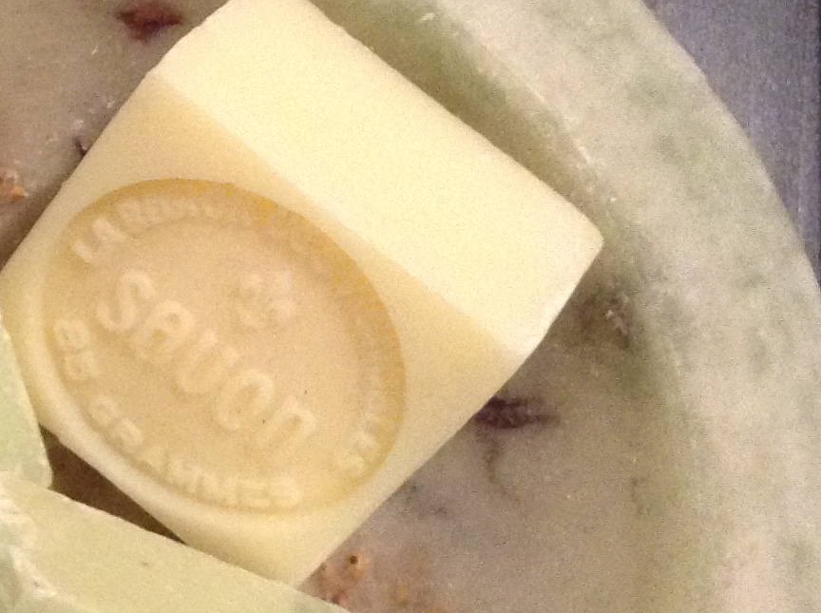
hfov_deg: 18.0
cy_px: 493
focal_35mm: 99
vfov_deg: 14.8
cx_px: -357
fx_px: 2344
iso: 200
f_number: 2.4
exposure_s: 1/20
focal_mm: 3.3
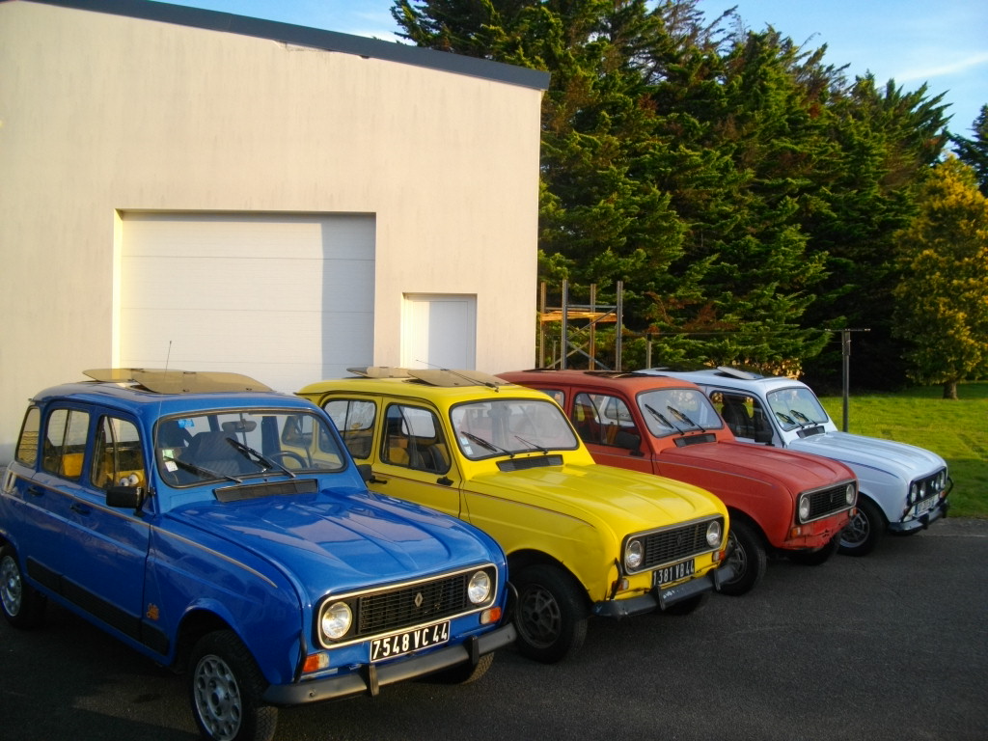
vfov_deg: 45.4
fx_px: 885
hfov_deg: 58.4
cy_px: 370
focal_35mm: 31
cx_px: 494
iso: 100
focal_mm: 5.7
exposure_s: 1/50
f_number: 8.8
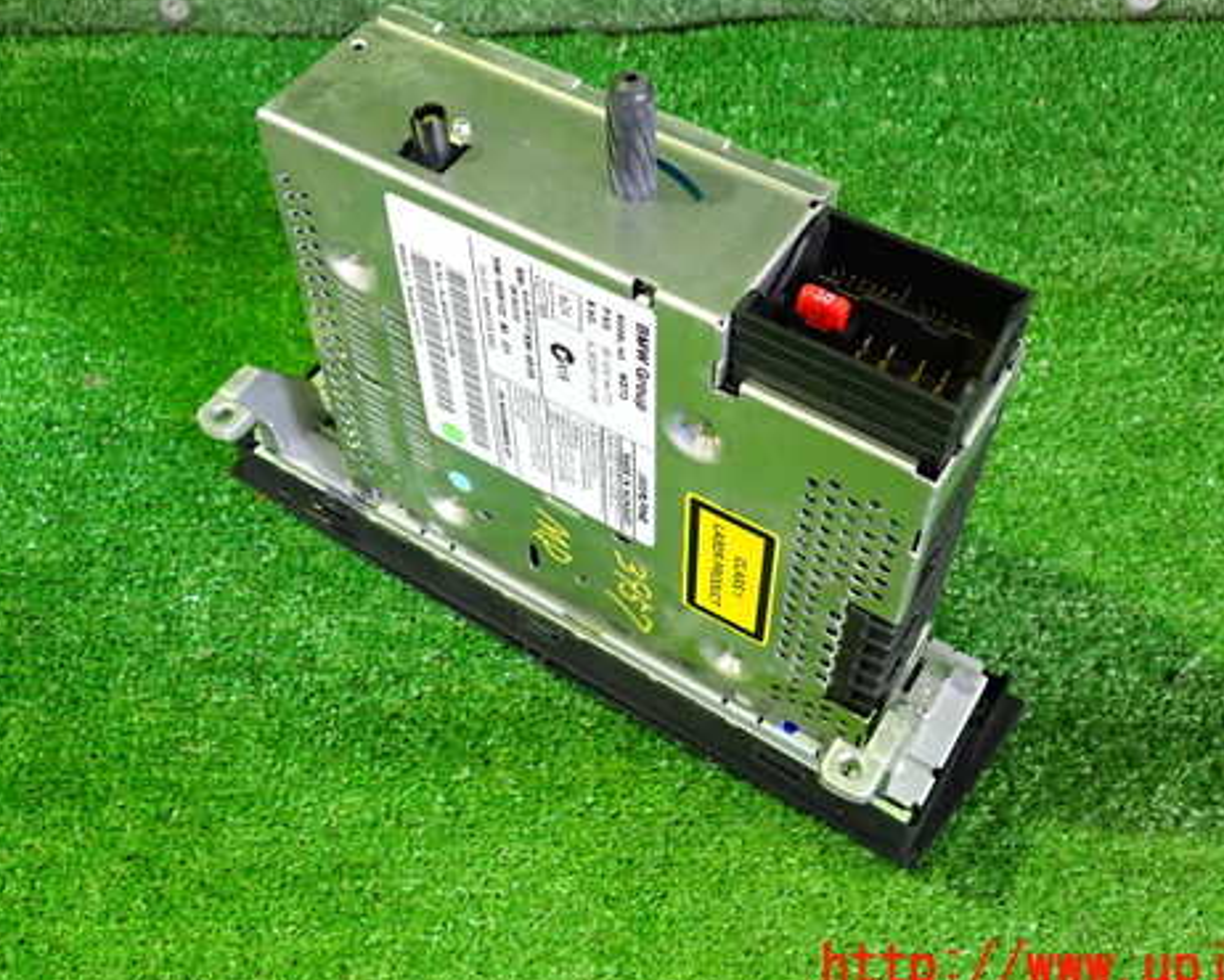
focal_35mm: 38
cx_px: 625
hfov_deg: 47.9
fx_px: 1377
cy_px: 405
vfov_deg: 39.1
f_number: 2.3
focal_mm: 5.4
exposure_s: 1/30
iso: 800
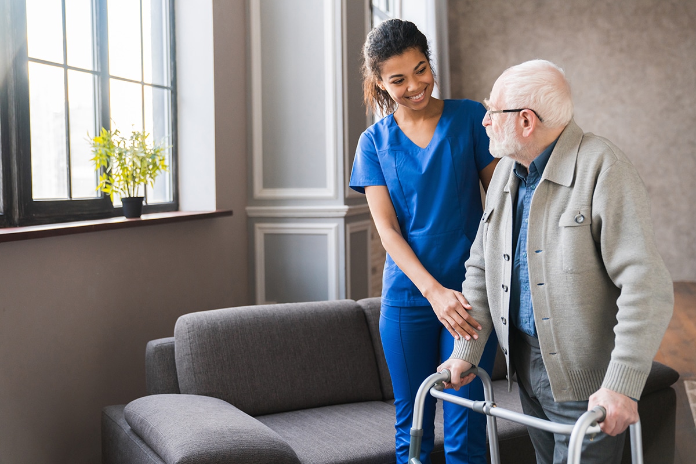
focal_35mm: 42
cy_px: 232
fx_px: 812
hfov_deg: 46.4
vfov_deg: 31.9
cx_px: 348
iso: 1250
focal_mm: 42
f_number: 2.8
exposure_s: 1/160
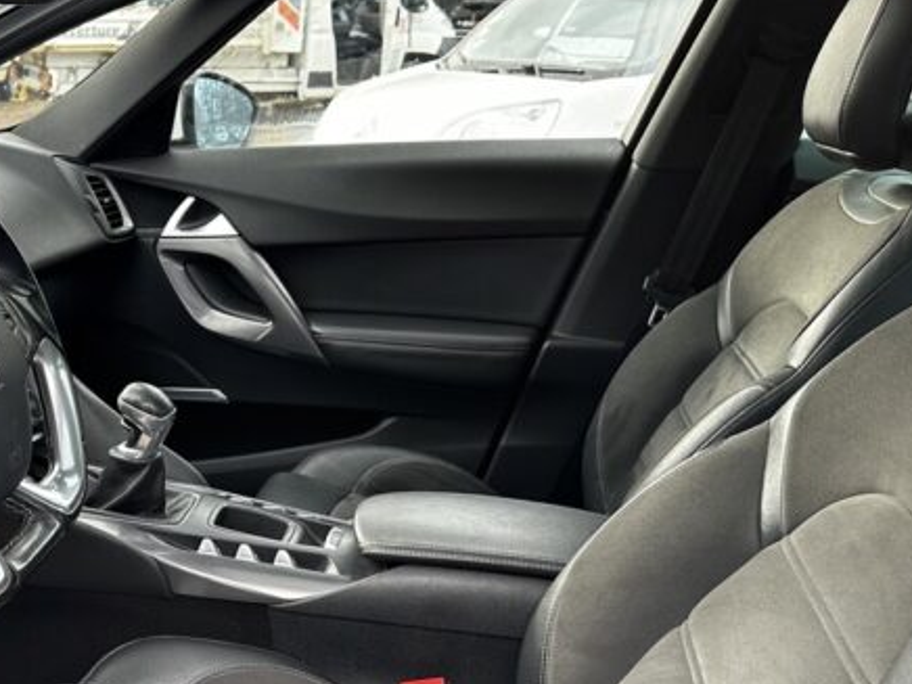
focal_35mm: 44
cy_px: 517
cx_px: 140
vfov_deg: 32.2
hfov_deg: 40.6
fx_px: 1159
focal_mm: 6.86
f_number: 1.78
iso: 100
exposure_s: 1/166
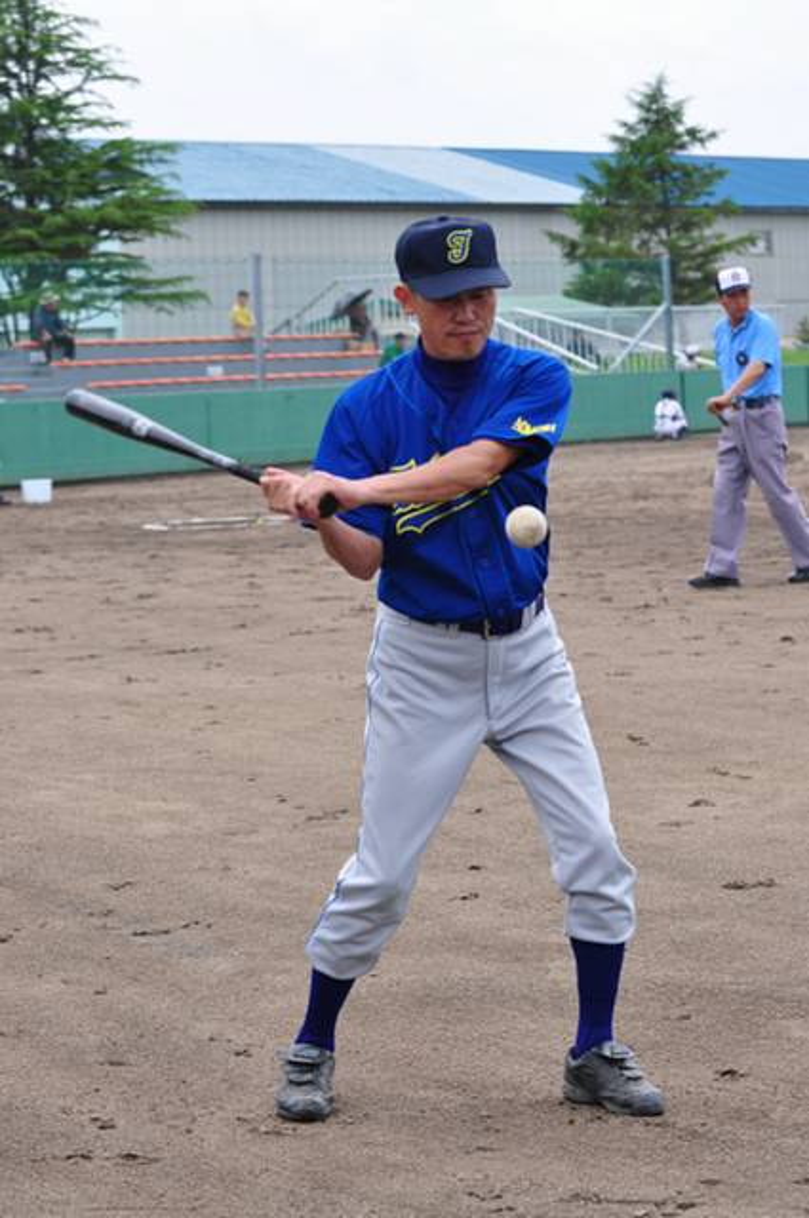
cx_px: 404
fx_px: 3549
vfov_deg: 19.5
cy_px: 609
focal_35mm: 105
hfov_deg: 13.0
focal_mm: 70
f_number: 6.3
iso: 200
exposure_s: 1/640
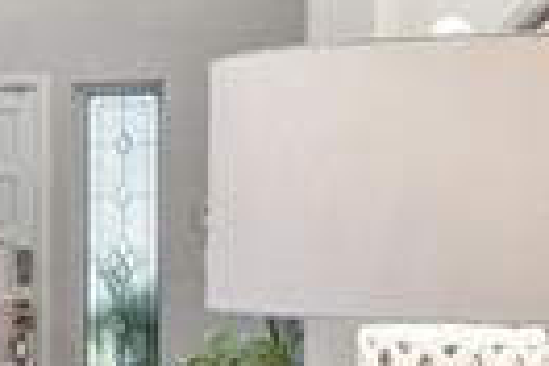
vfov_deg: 11.8
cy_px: 241
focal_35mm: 116
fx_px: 1769
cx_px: -828
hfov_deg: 12.8
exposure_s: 1/2.5
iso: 800
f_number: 11
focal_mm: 15
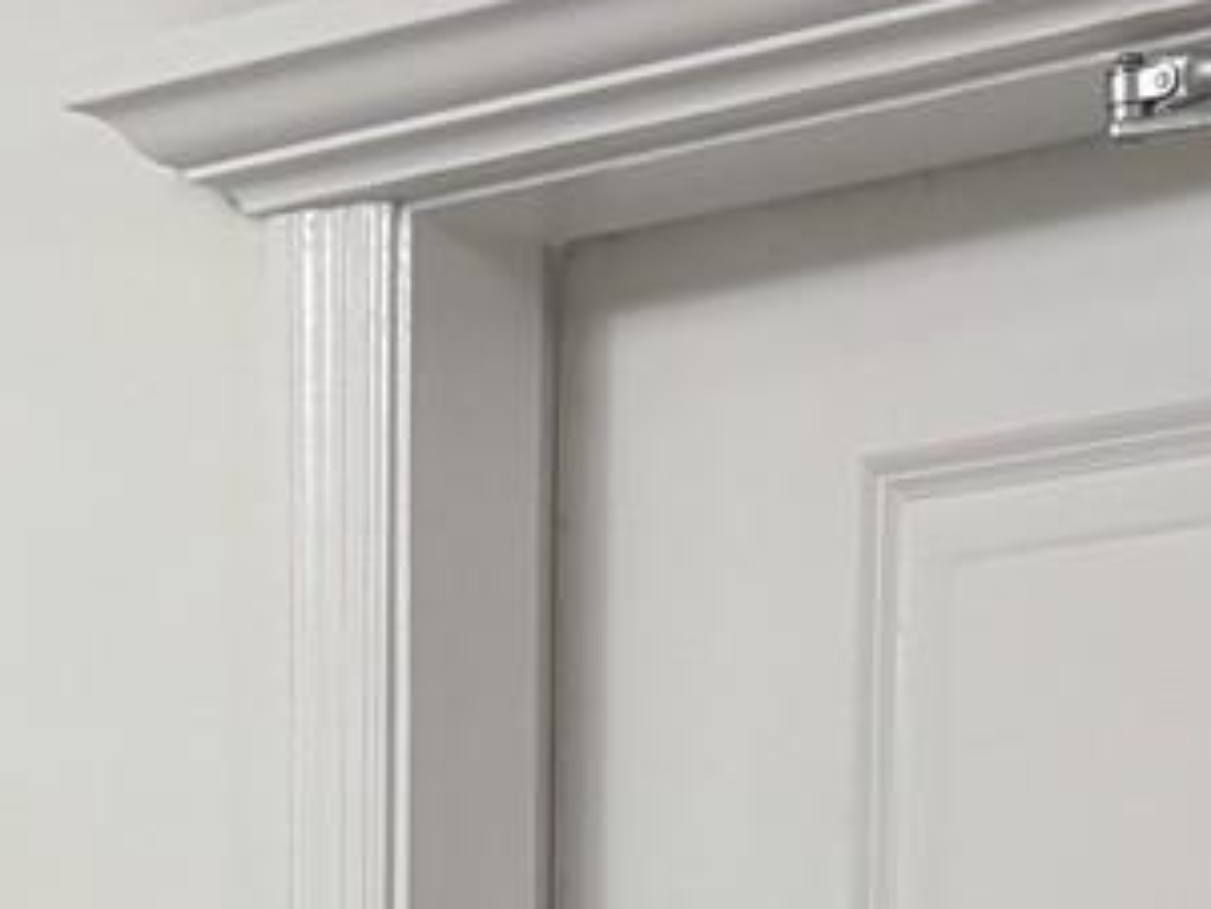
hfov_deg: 14.1
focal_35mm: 138
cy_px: 2369
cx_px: 93
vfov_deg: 9.3
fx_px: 4830
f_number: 1.6
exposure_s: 1/60
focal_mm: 5.96
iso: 100
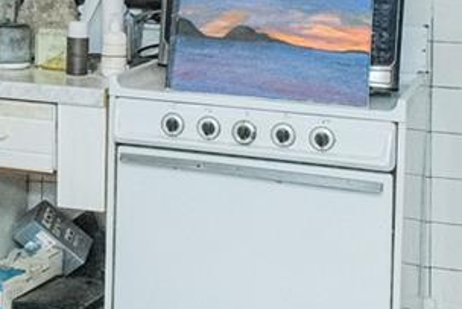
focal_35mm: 101
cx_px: -134
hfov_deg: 18.8
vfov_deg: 13.1
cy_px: -84
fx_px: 1297
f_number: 8
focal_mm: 10
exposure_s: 1/100
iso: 2000
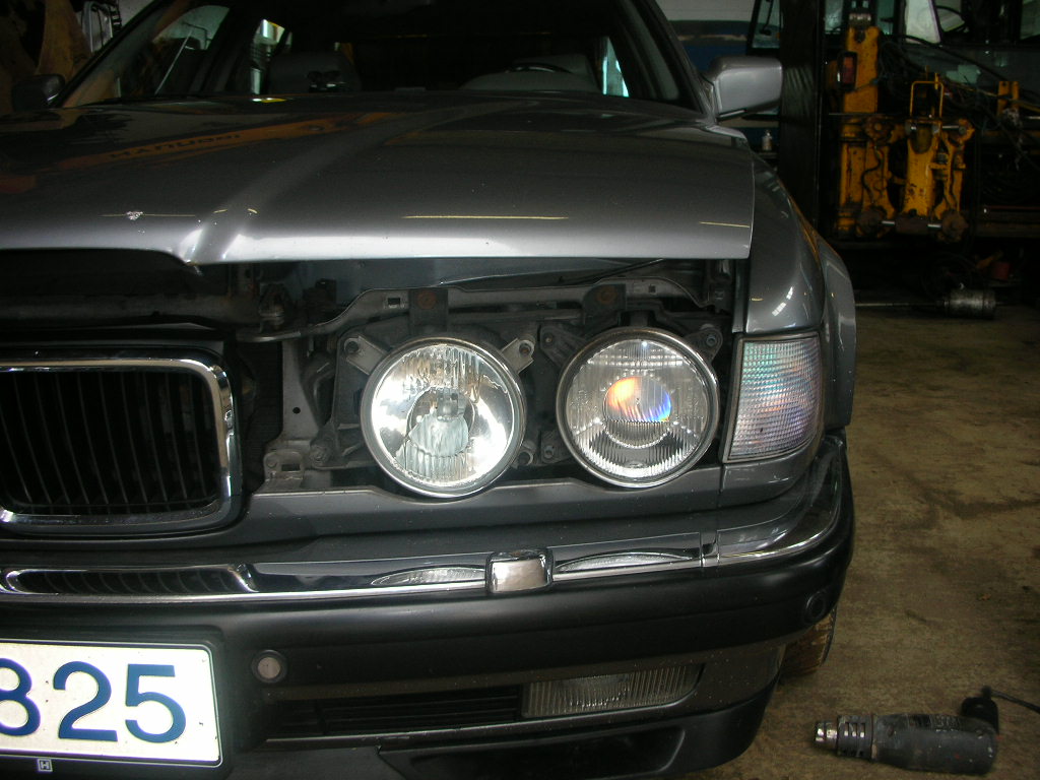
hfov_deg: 52.6
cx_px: 520
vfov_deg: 40.7
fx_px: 1052
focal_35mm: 35
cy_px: 390
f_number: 3
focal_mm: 5.8
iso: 50
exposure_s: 1/30
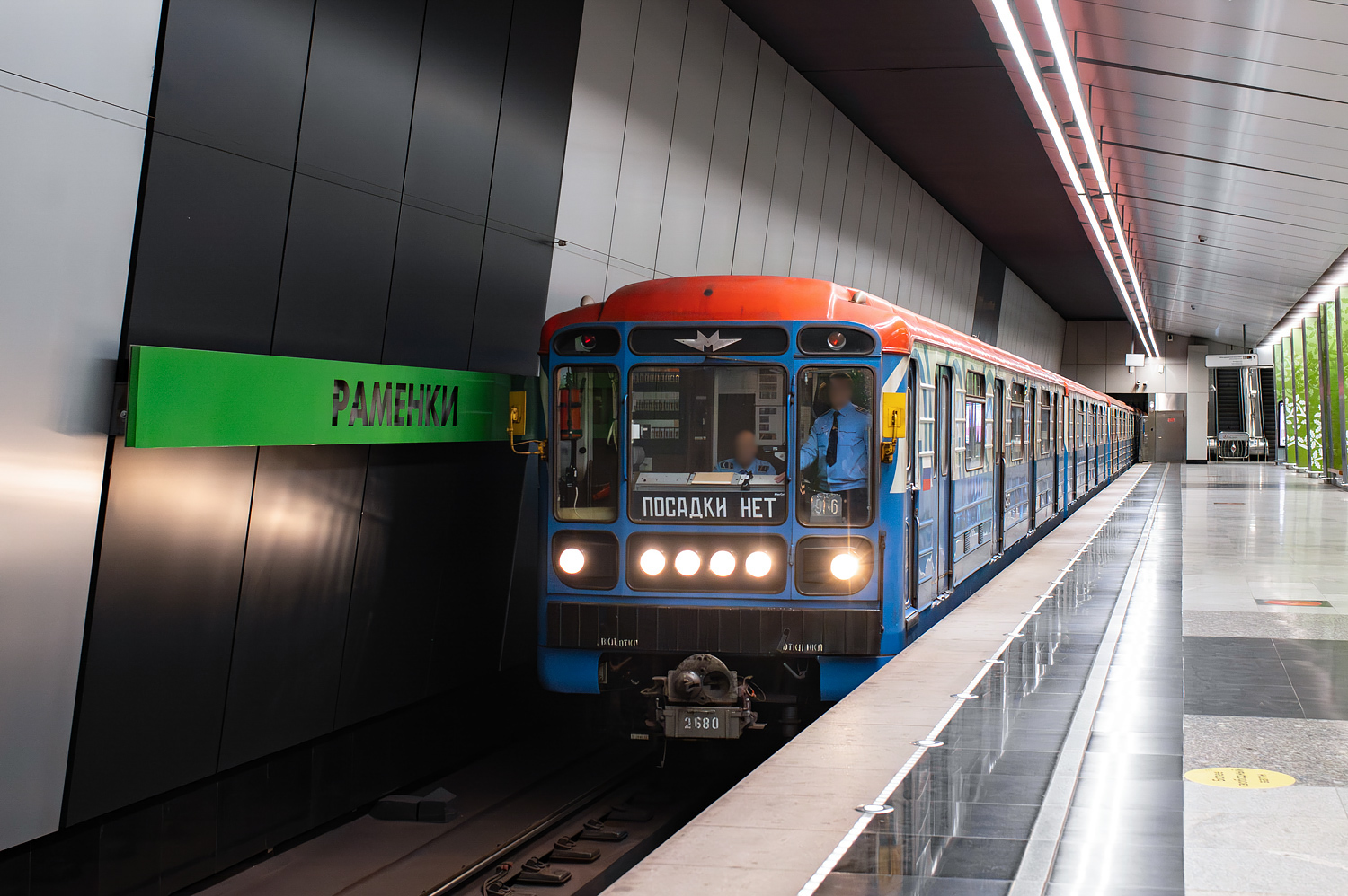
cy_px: 448
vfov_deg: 37.8
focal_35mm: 35
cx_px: 674
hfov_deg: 54.5
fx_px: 1310
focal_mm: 35
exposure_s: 1/500
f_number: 4
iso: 6400
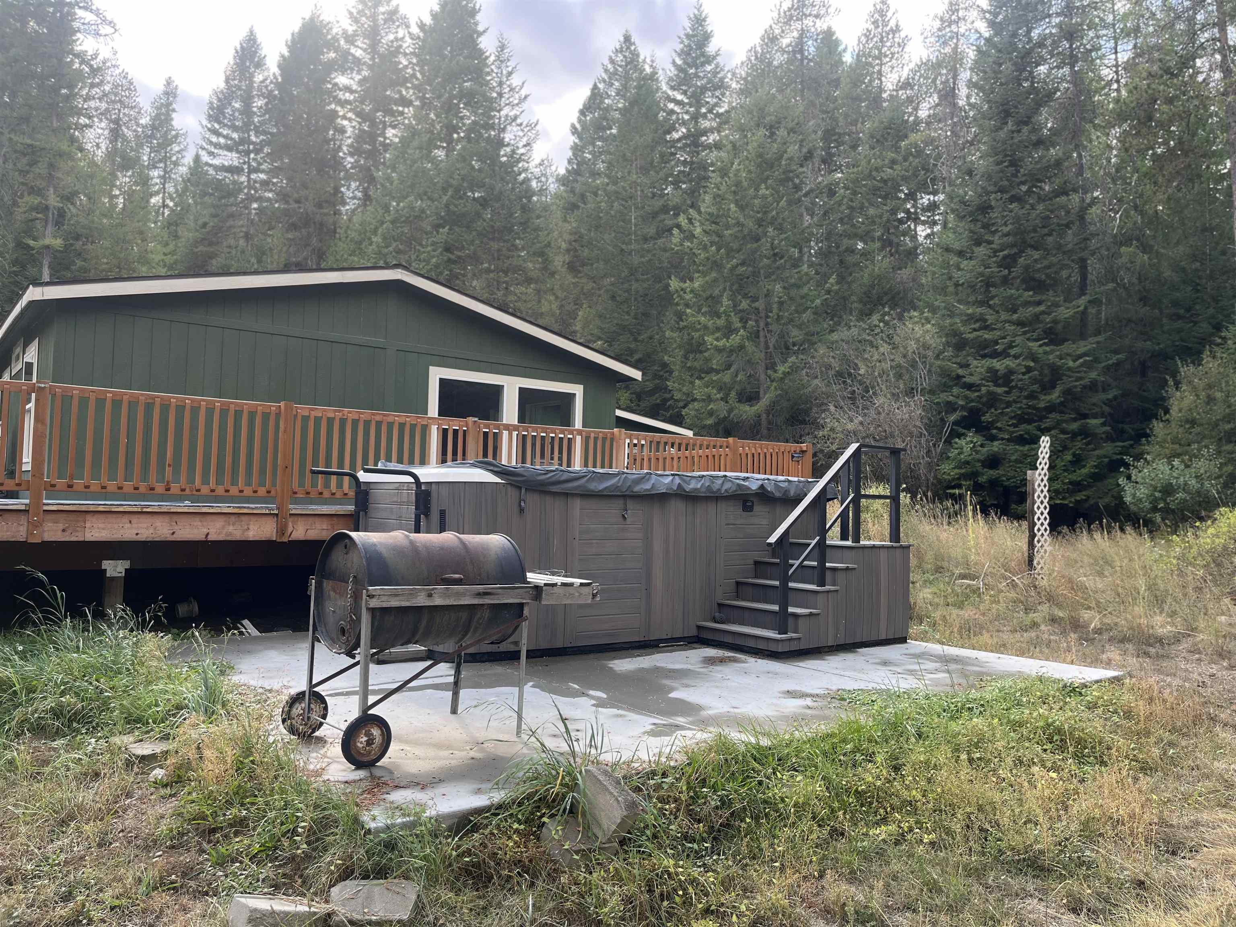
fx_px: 928
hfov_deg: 67.3
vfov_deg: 53.1
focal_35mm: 26
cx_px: 618
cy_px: 464
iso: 50
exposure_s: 1/461
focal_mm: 5.1
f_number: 1.6
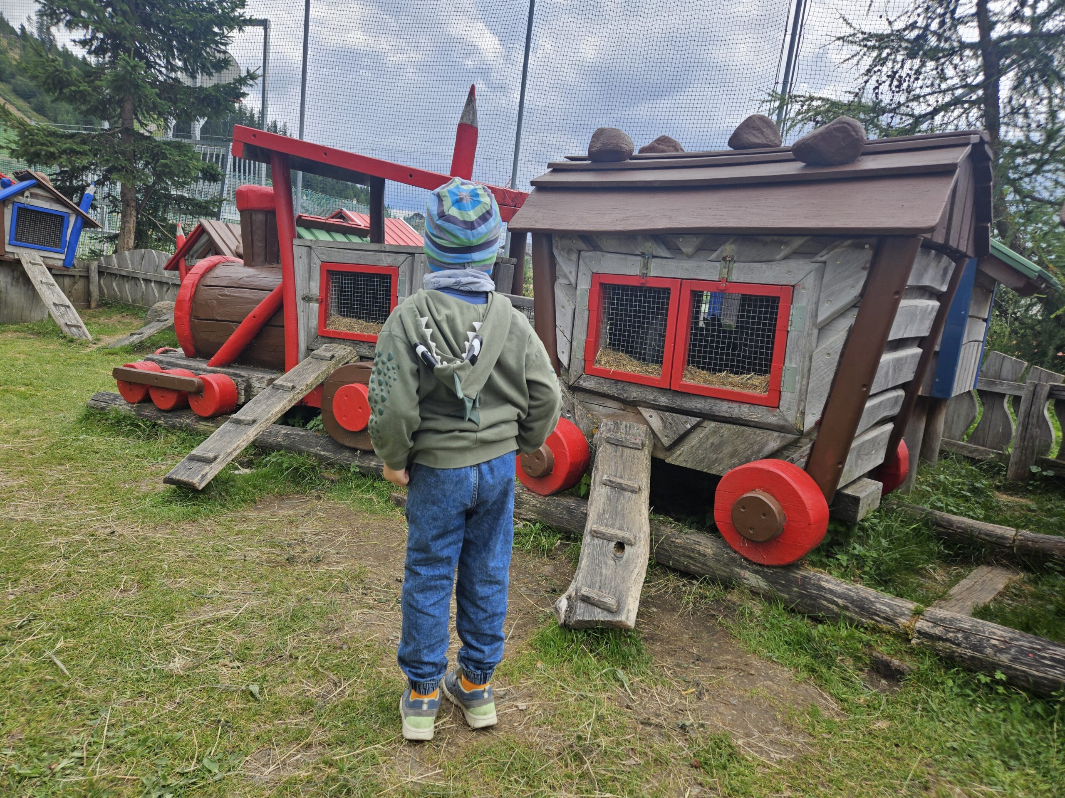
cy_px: 399
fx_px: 708
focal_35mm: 23
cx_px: 532
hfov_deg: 73.9
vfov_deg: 58.9
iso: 25
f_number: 1.8
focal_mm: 5.4
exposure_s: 1/814
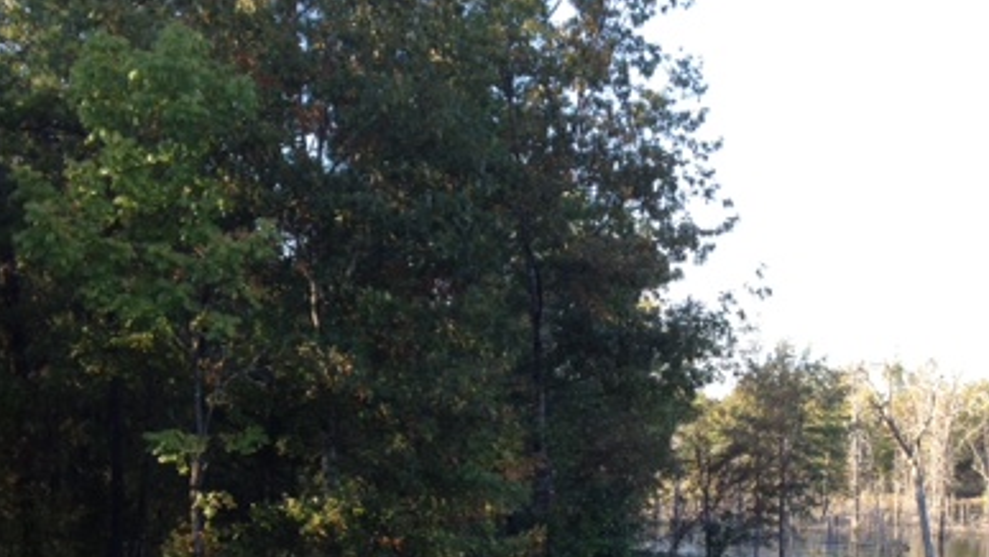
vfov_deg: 18.5
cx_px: 603
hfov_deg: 33.2
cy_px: 580
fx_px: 1653
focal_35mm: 63
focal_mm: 4.28
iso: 50
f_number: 2.4
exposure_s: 1/213
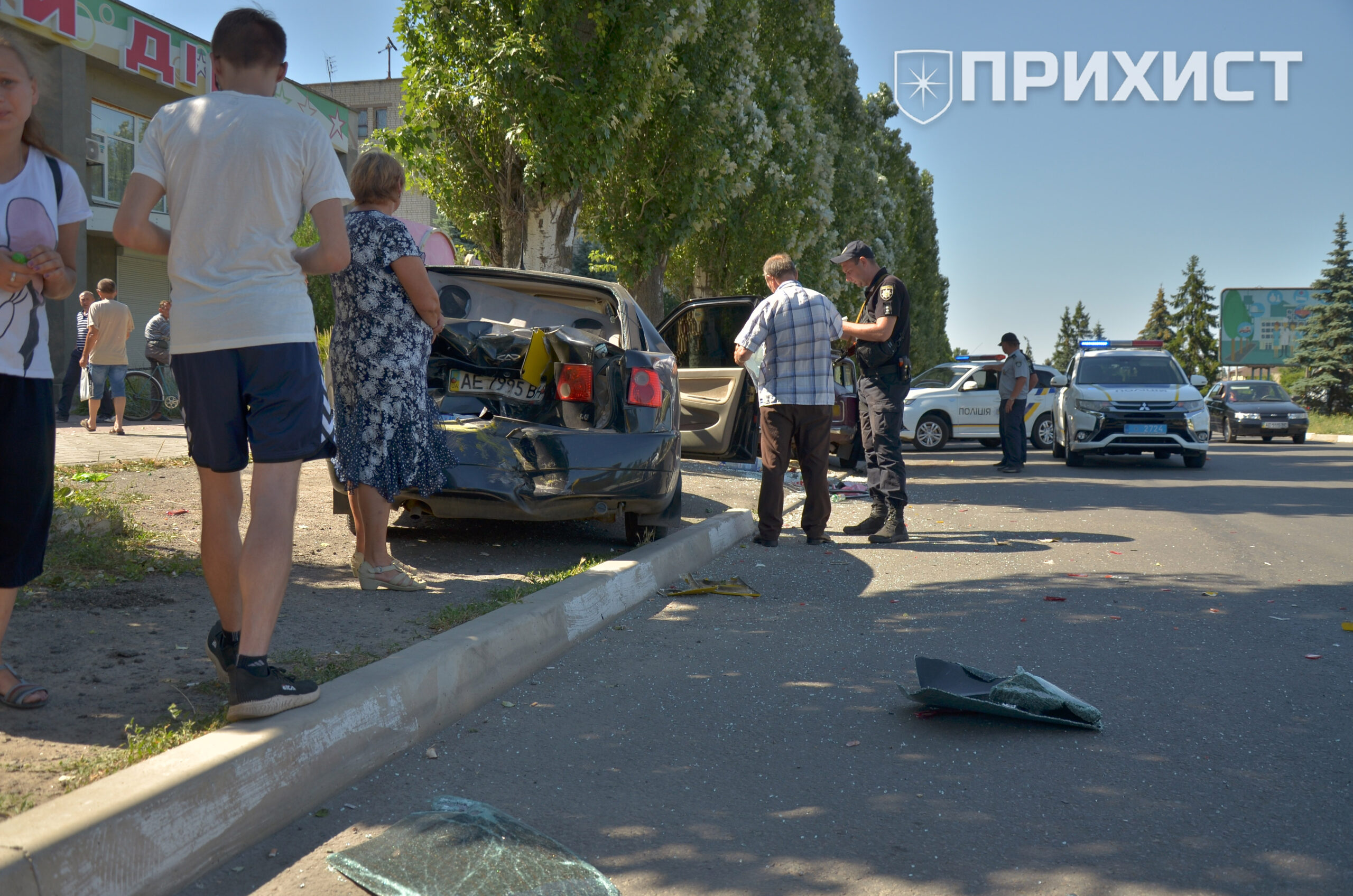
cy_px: 448
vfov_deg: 41.5
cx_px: 676
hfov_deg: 59.6
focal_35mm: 32
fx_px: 1182
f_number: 3.8
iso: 100
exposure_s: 1/800
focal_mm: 21
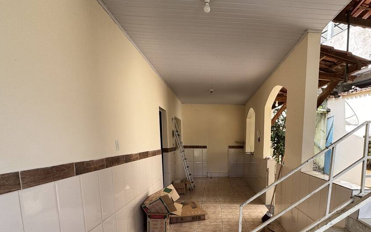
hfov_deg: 71.4
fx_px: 253
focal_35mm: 25
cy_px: 184
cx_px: 232
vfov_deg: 46.7
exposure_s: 1/194
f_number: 2.2
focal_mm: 2.22
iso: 40
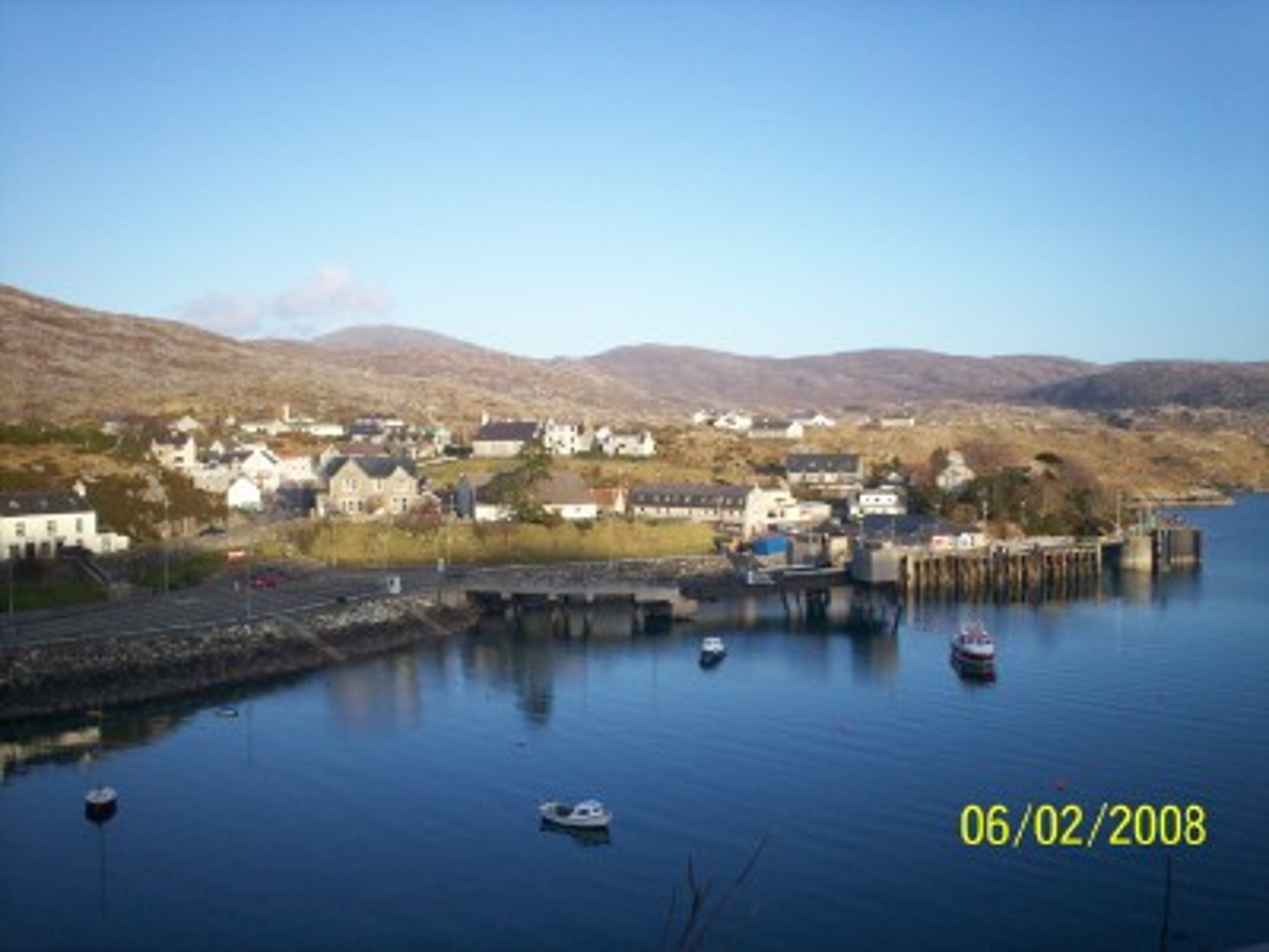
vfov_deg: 39.7
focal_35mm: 36
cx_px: 634
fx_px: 1320
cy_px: 476
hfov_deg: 51.4
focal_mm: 6
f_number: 4.5
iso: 100
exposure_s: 1/280
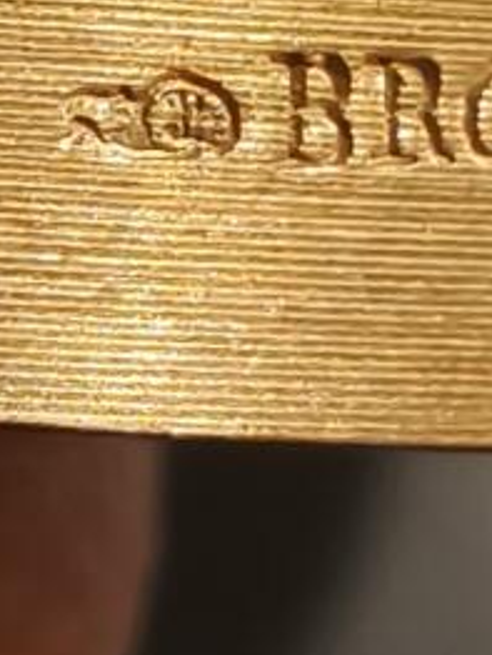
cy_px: 522
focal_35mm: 158
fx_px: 2989
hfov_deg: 9.4
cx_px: 425
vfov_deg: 12.4
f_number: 2
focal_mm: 2.32
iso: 1000
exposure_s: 1/334
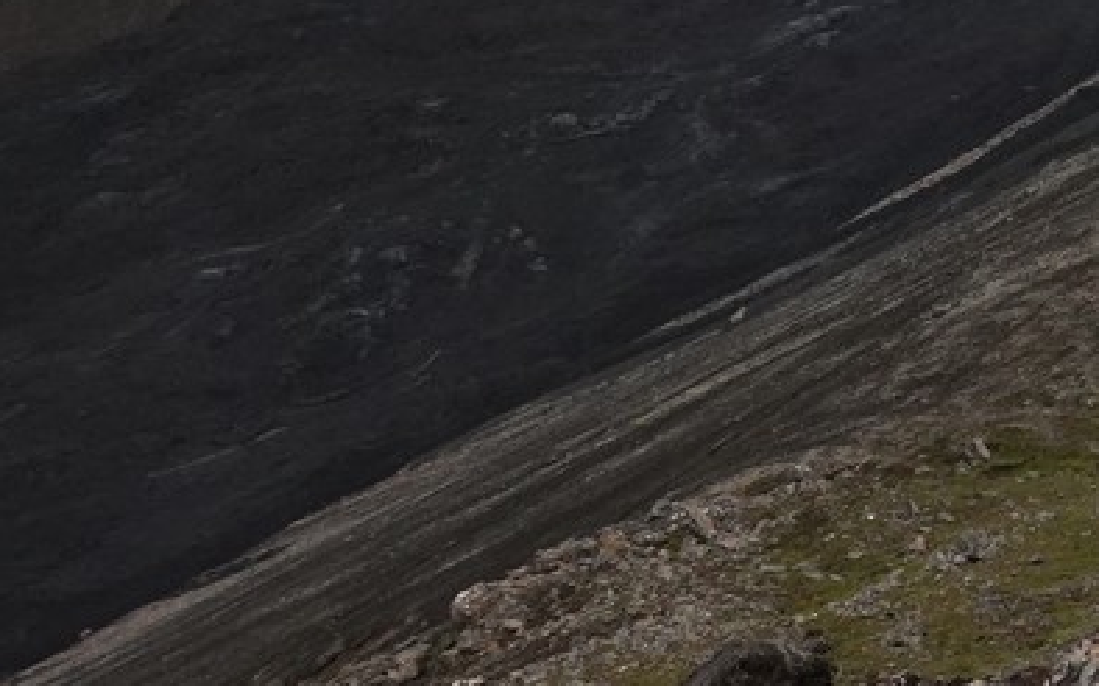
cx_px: 1866
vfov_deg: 9.3
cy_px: -552
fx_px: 4042
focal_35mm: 135
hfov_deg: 14.0
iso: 800
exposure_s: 1/1000
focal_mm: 12.76
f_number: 4
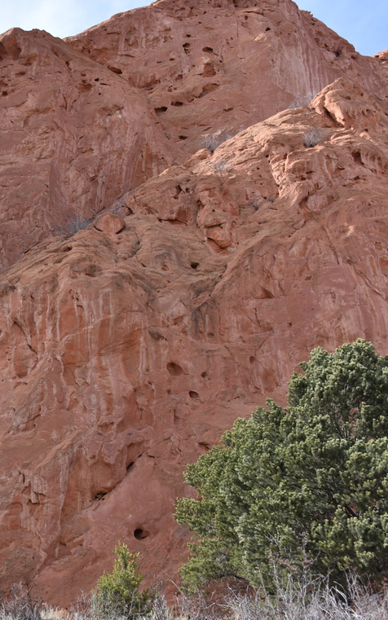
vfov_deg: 41.8
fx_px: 812
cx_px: -88
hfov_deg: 24.2
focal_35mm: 48
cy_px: 299
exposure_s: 1/200
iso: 100
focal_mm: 28
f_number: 7.1
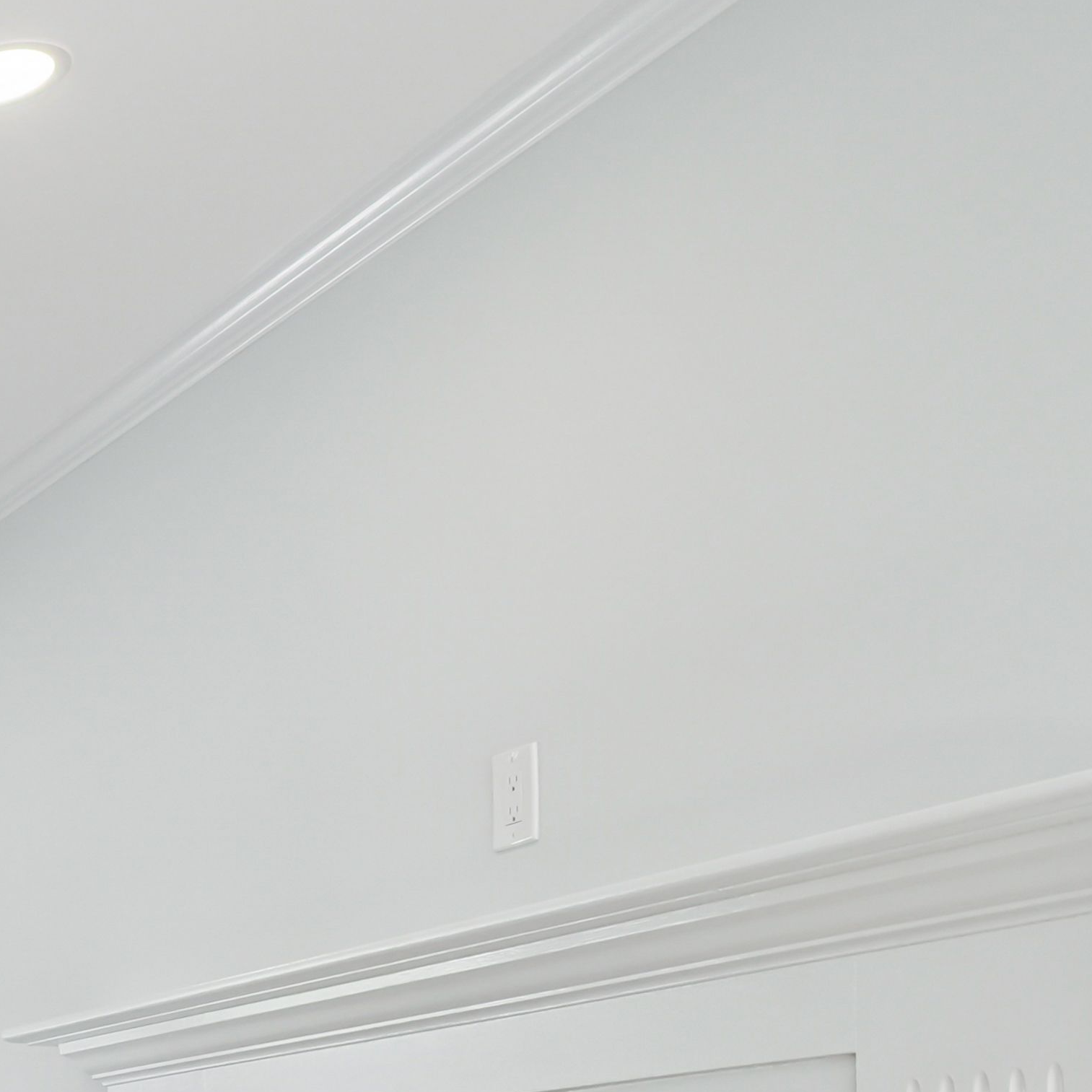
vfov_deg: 25.2
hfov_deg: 17.8
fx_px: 2248
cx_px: -1150
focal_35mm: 63
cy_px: 1228
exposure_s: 1/50
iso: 640
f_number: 9
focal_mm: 16
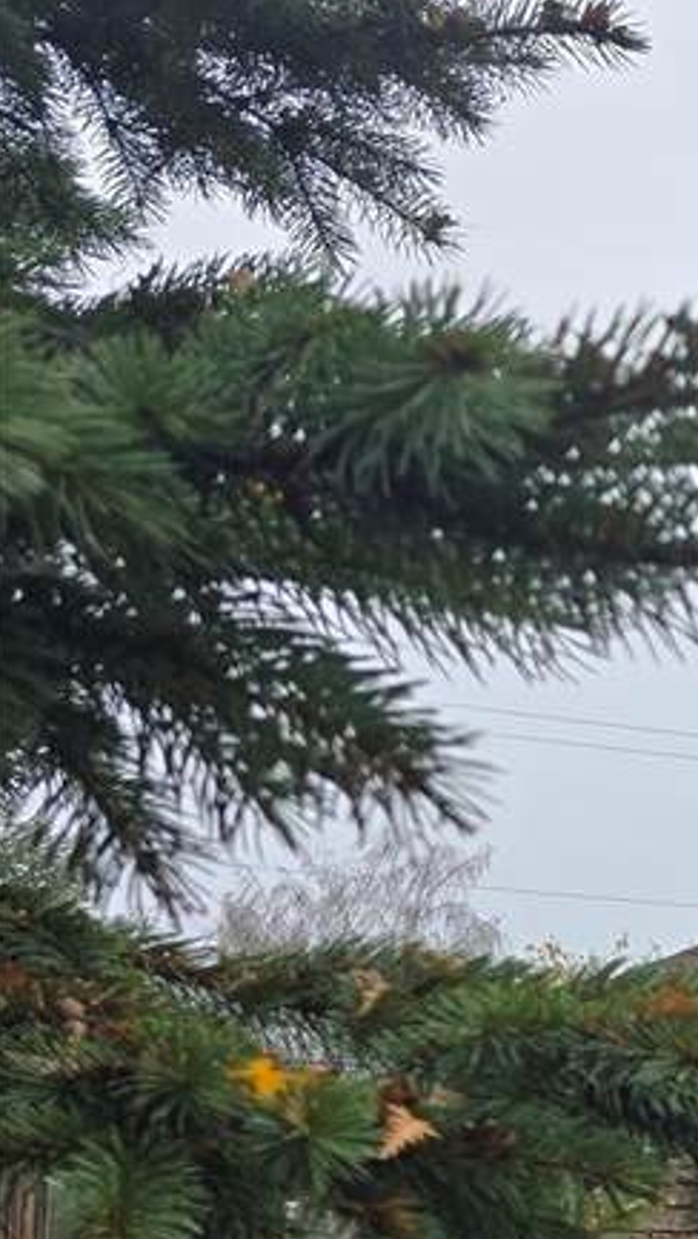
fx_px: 2432
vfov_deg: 27.0
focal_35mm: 74
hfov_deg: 12.0
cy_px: 1230
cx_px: 1819
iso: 12
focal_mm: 6.3
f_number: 1.7
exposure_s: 1/276
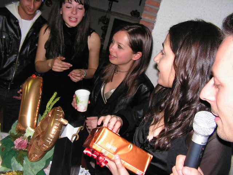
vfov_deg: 39.7
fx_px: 242
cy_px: 88
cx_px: 116
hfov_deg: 51.4
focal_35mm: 36
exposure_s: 1/40
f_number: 3.2
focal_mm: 6
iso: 200
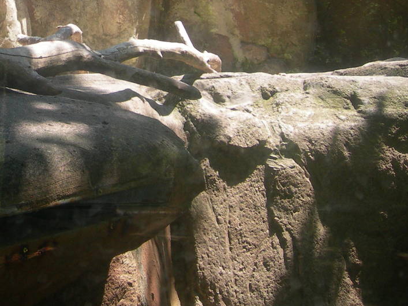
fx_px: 1013
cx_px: -28
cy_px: -26
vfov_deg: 16.7
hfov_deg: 21.7
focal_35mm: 86
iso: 50
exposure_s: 1/232
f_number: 2.8
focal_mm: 7.8
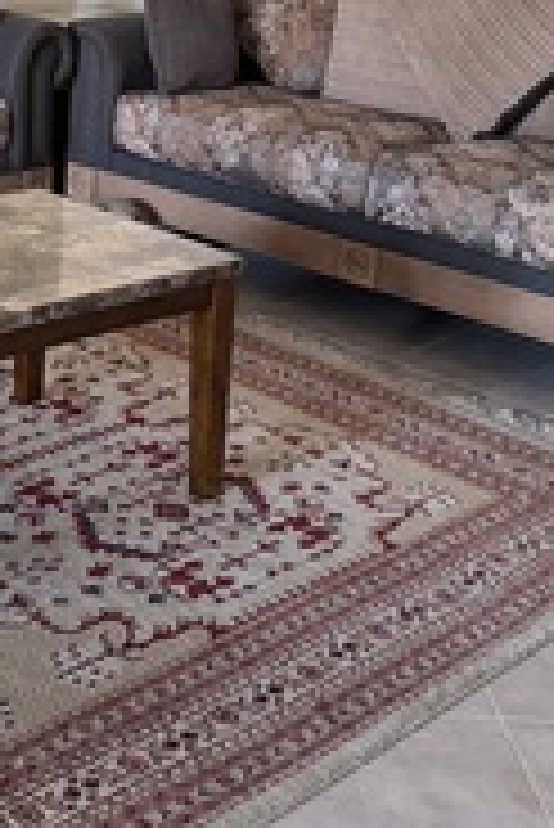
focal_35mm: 62
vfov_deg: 31.1
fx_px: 1428
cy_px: 106
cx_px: 34
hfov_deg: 21.4
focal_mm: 6.76
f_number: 1.78
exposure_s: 1/60
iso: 320
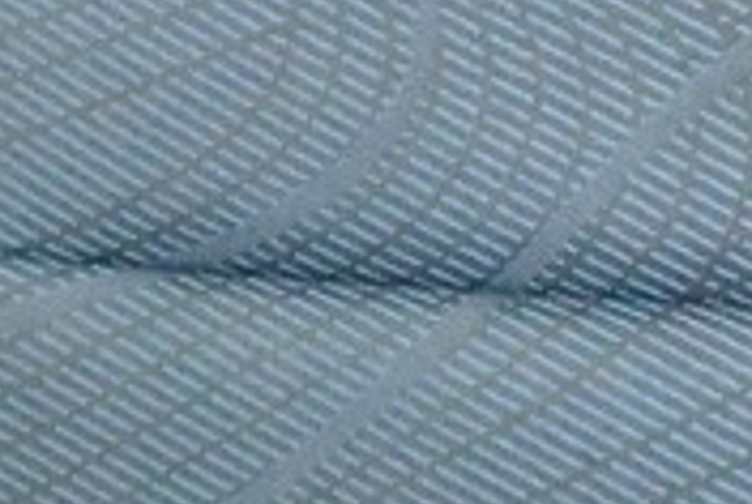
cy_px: -308
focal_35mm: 132
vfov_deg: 10.0
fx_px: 2762
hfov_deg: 15.4
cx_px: 188
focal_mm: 6.3
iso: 1000
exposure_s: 1/60
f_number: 3.1
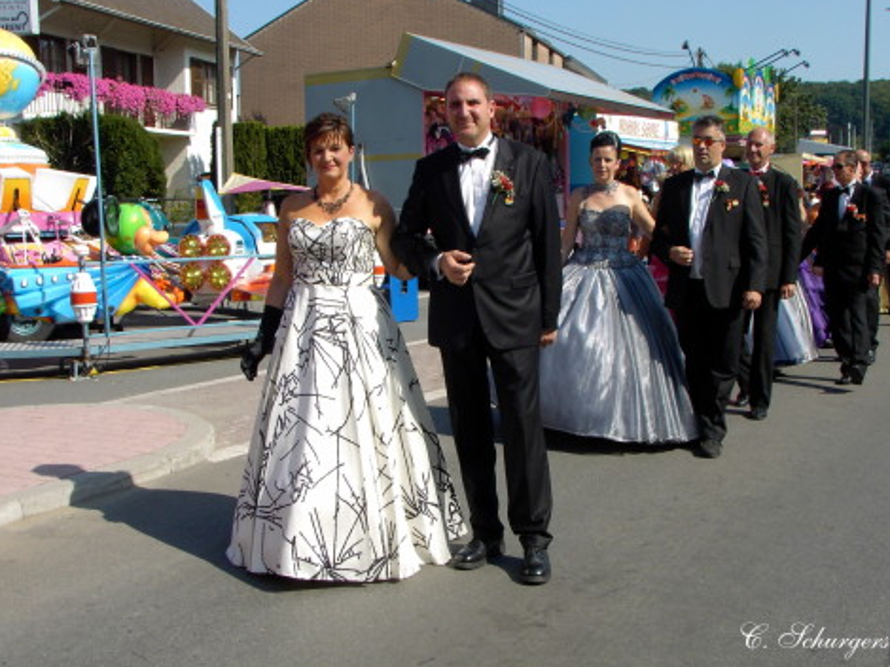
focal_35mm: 47
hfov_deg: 40.5
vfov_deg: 30.9
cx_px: 453
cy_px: 332
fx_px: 1208
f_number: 5.6
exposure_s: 1/260
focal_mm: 7.1
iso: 70
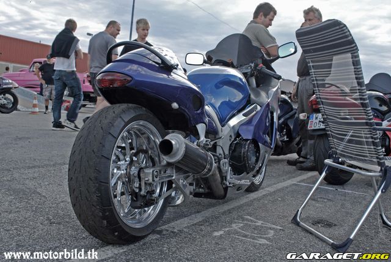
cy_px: 131
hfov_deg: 46.4
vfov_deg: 32.0
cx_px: 196
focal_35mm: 42
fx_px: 457
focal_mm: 28
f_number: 8
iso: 200
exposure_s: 1/60
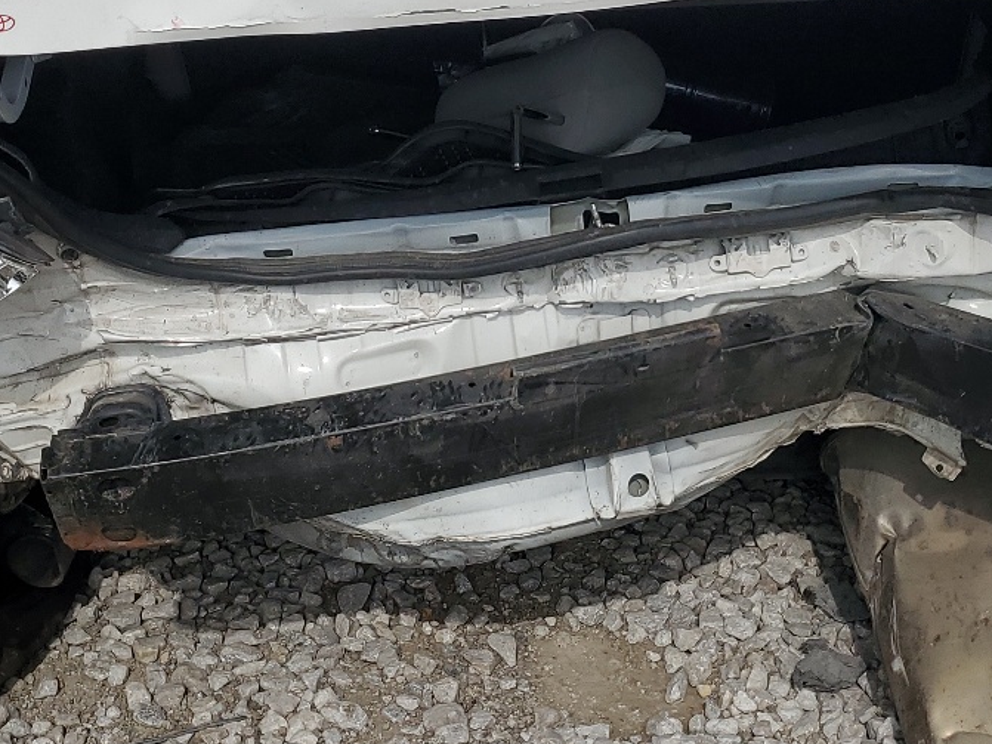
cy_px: 112
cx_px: 538
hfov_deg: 31.2
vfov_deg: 23.2
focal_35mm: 62
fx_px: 1776
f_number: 1.5
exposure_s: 1/5000
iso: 50
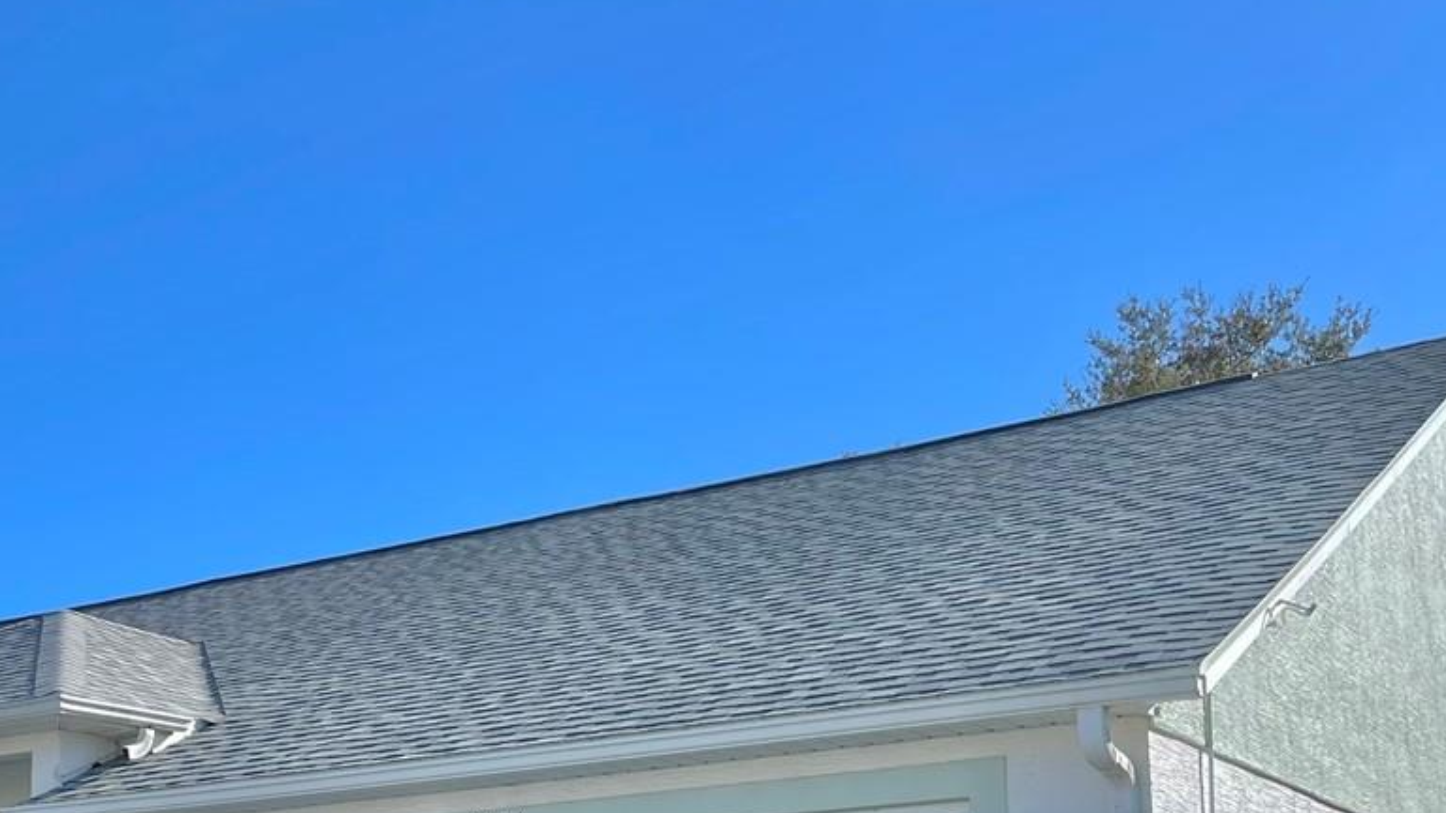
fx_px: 2262
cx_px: 407
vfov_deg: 19.9
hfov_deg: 34.9
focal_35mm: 59
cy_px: 775
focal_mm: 4.2
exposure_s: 1/2882
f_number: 1.6
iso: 32
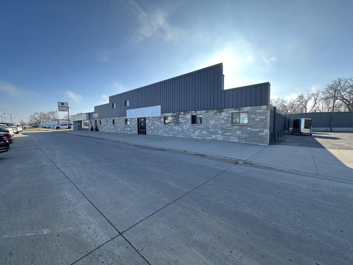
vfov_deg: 85.7
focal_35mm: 14
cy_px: 132
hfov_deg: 102.1
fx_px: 143
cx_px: 176
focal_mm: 2.22
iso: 40
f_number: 2.2
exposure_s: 1/612
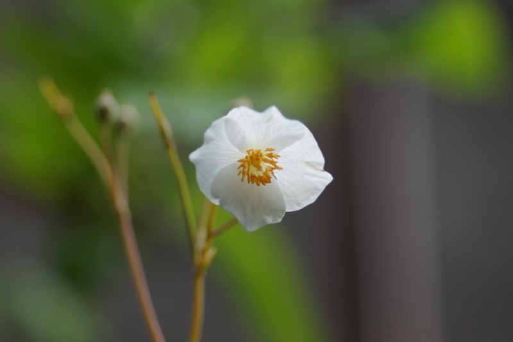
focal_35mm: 150
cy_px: 171
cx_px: 256
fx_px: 2137
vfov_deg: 9.1
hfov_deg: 13.7
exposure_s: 1/160
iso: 100
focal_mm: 100
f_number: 2.8
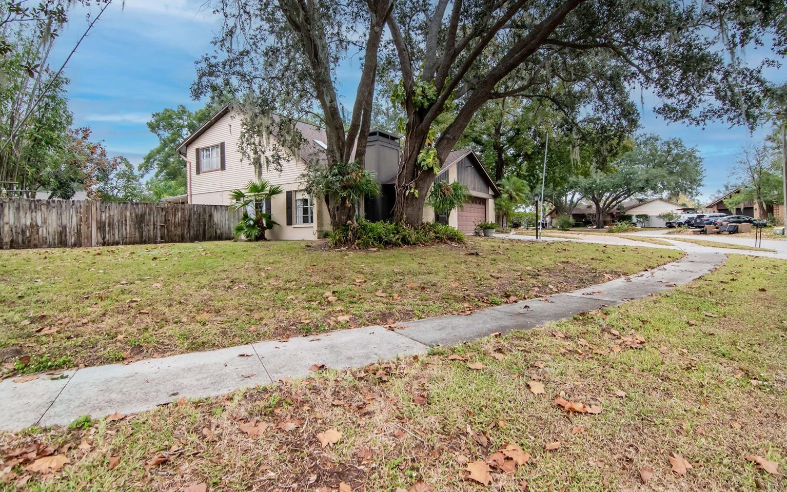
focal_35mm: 18
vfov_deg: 66.2
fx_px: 376
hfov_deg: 92.6
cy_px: 222
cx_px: 387
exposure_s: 1/500
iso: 1000
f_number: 7.1
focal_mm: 11
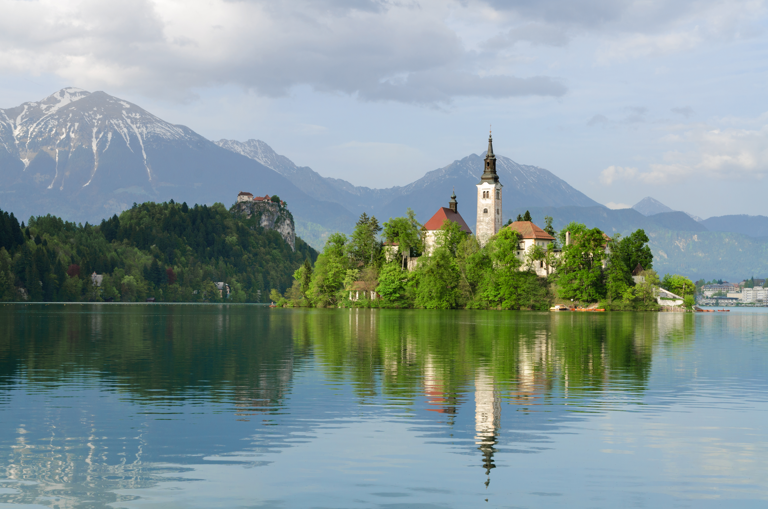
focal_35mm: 57
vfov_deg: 23.7
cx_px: 384
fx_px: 1214
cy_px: 254
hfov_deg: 35.1
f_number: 11
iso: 100
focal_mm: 38
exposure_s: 1/60
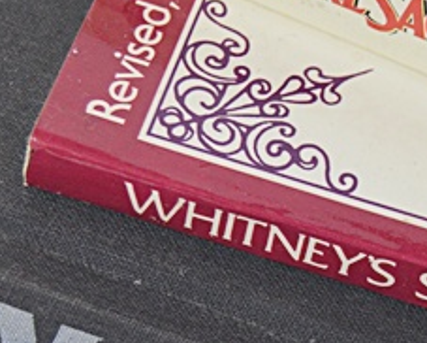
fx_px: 2036
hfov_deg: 11.8
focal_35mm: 161
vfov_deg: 9.6
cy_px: 252
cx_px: 451
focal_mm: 26
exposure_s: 1/60
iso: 450
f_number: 4
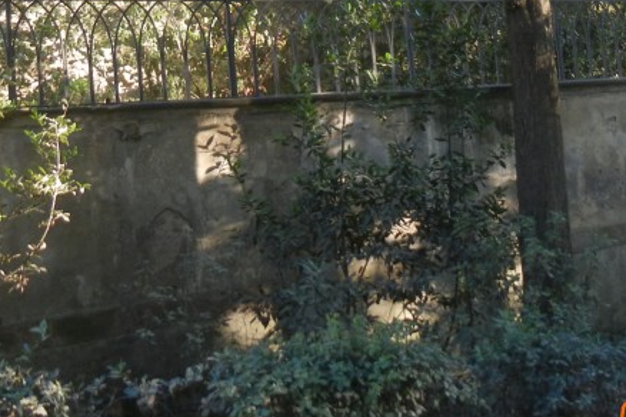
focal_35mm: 73
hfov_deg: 27.7
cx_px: 337
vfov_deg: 18.1
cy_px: -16
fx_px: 1269
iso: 180
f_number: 3.5
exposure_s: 1/59.2
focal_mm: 5.4
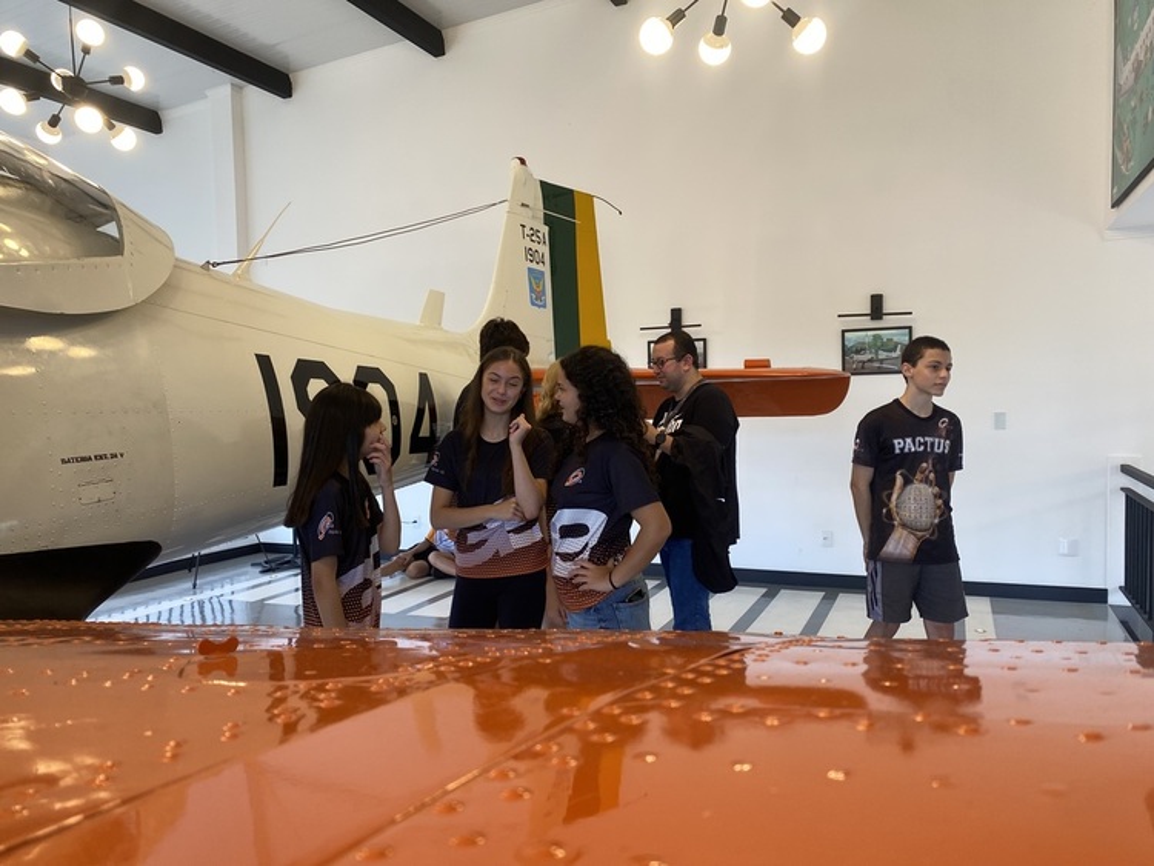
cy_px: 433
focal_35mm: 26
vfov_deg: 53.1
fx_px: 867
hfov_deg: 67.3
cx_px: 577
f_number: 1.8
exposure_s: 1/120
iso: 80
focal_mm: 4.25
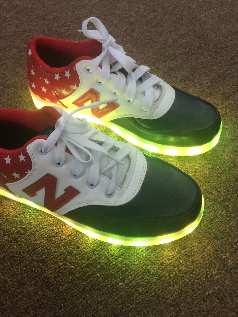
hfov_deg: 41.7
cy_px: 145
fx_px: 312
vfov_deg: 53.9
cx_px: 100
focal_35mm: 34
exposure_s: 1/30
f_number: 2.2
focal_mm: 4.15
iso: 200
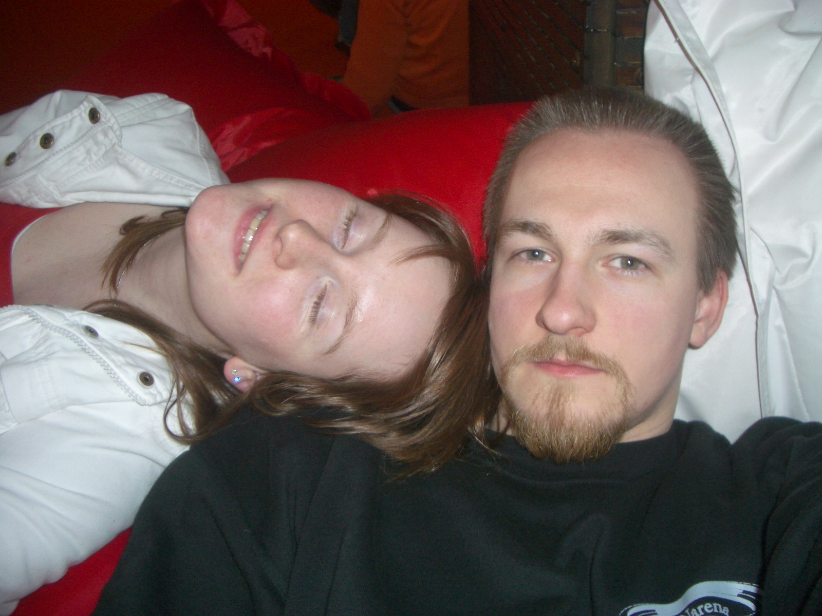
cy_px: 308
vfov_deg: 40.7
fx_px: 831
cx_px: 411
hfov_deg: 52.6
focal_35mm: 35
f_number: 2.6
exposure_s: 1/60
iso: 100
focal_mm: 5.8
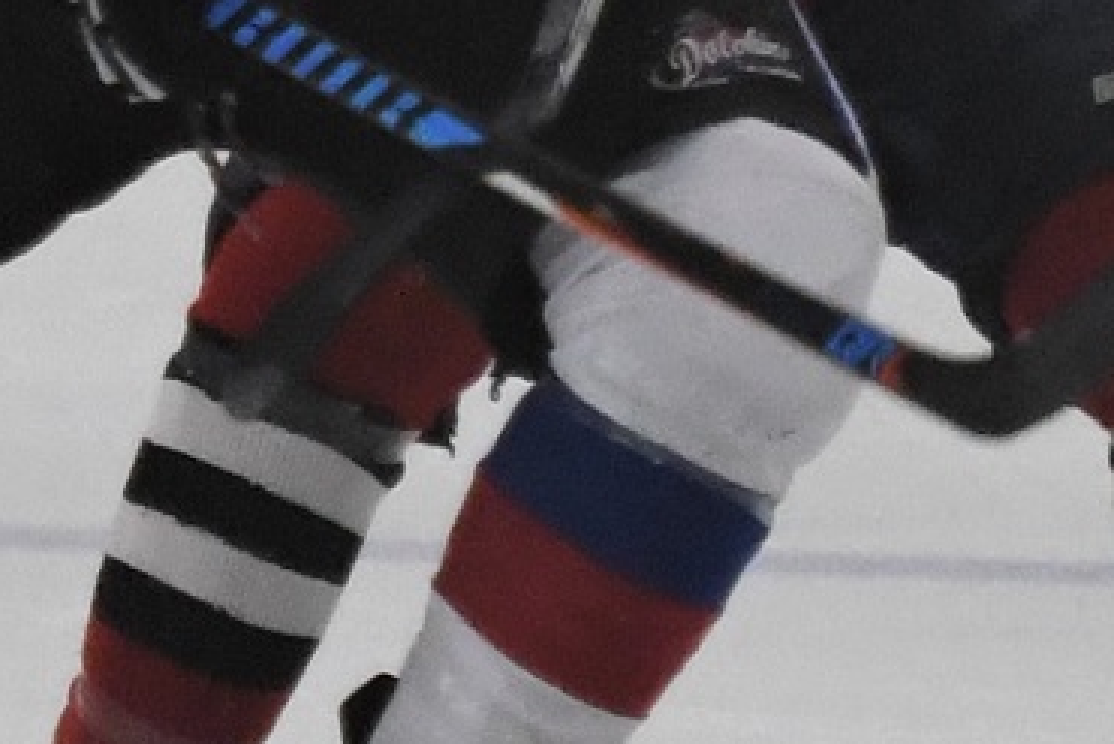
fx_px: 22999
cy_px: 11
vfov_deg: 1.9
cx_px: 464
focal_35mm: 743
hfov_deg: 2.8
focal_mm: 122
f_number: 2.8
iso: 2200
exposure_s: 1/1000
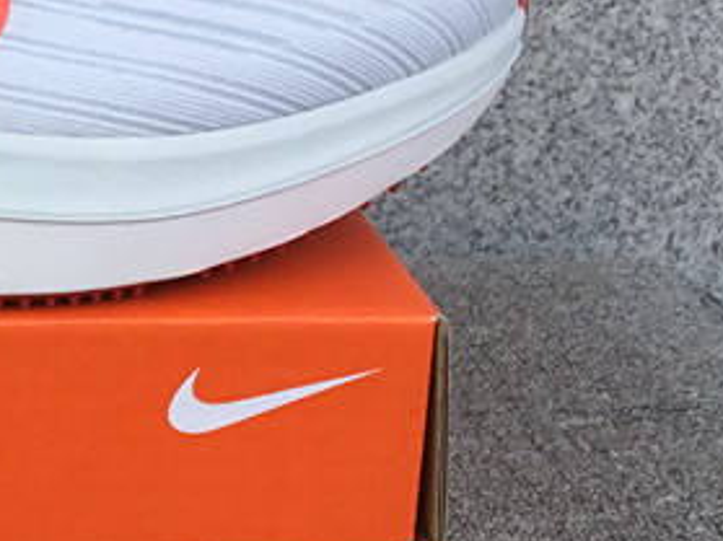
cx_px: -272
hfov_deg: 18.1
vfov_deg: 14.8
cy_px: 185
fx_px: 2088
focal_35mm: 100
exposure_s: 1/468
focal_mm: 3.3
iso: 25
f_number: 2.4
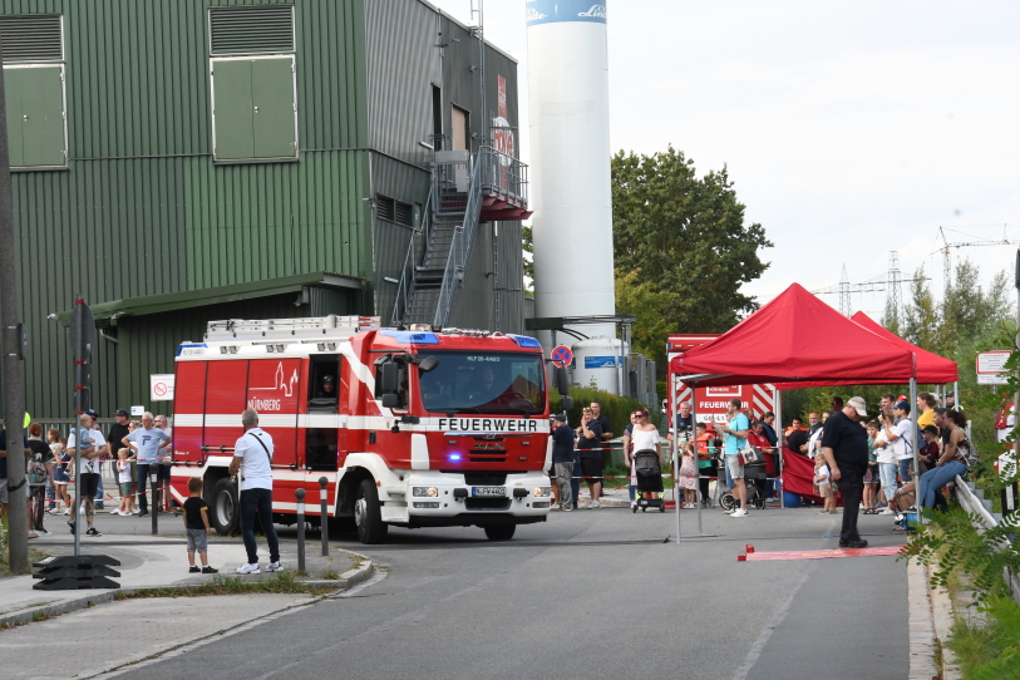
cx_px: 469
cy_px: 352
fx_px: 3201
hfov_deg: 18.1
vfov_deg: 12.1
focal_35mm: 113
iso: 500
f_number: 6.3
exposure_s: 1/100
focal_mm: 66
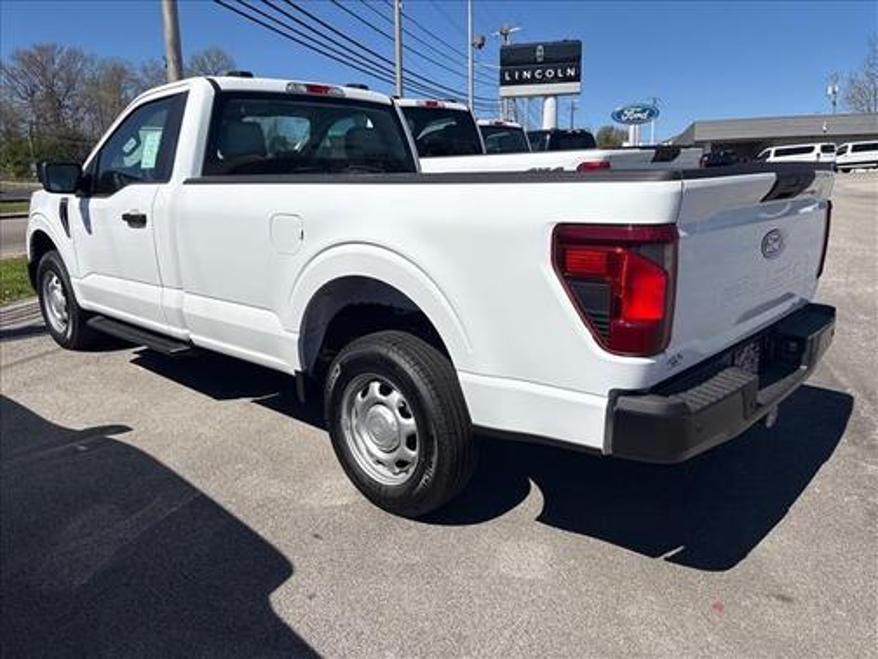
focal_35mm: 26
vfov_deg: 53.1
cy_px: 330
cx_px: 439
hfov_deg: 67.3
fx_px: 659
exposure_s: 1/8850
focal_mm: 5.96
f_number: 1.6
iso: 50
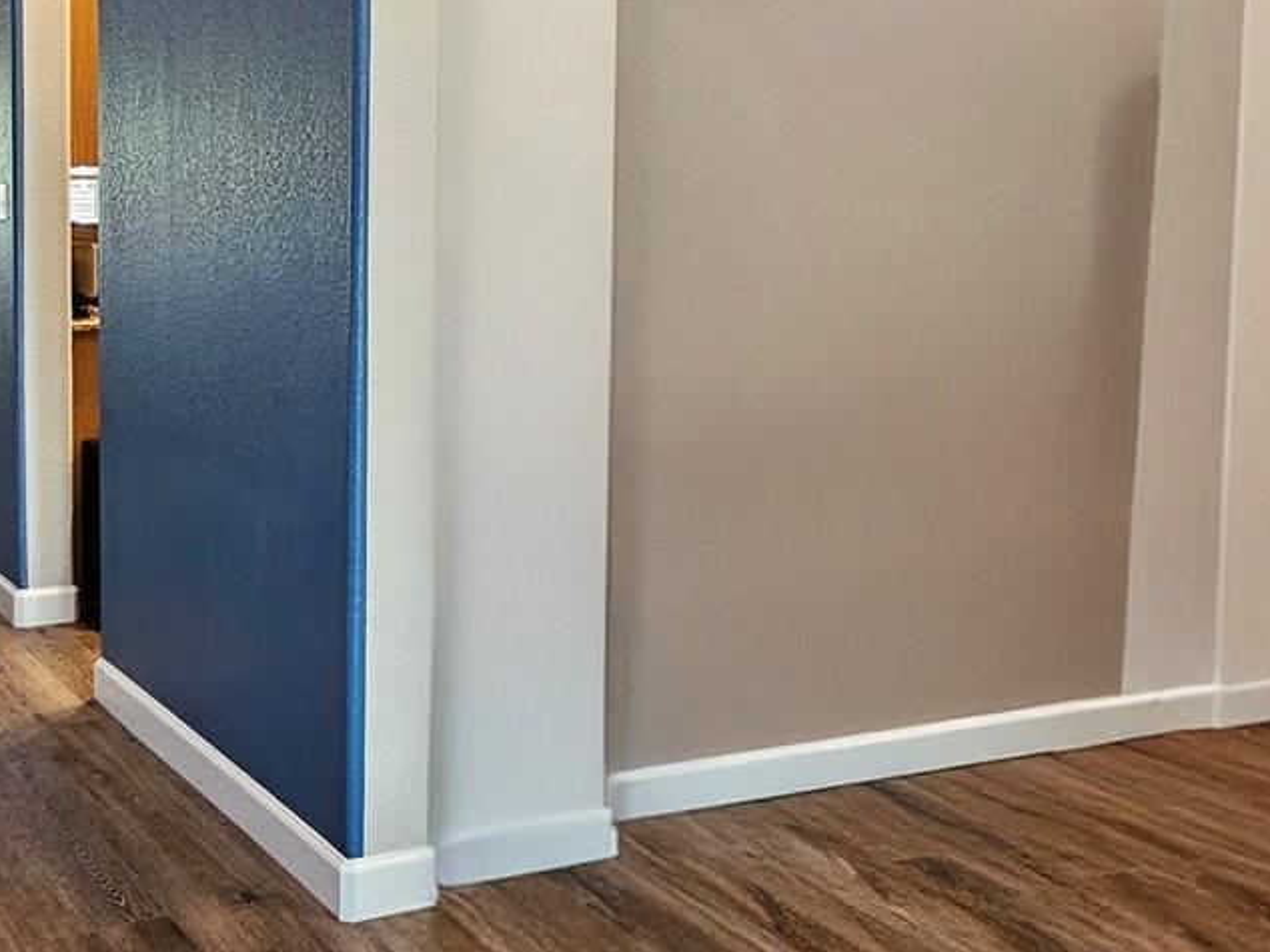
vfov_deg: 34.0
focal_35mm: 42
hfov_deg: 44.3
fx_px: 1540
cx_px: 443
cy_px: 313
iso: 400
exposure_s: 1/40
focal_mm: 2.2
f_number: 2.2
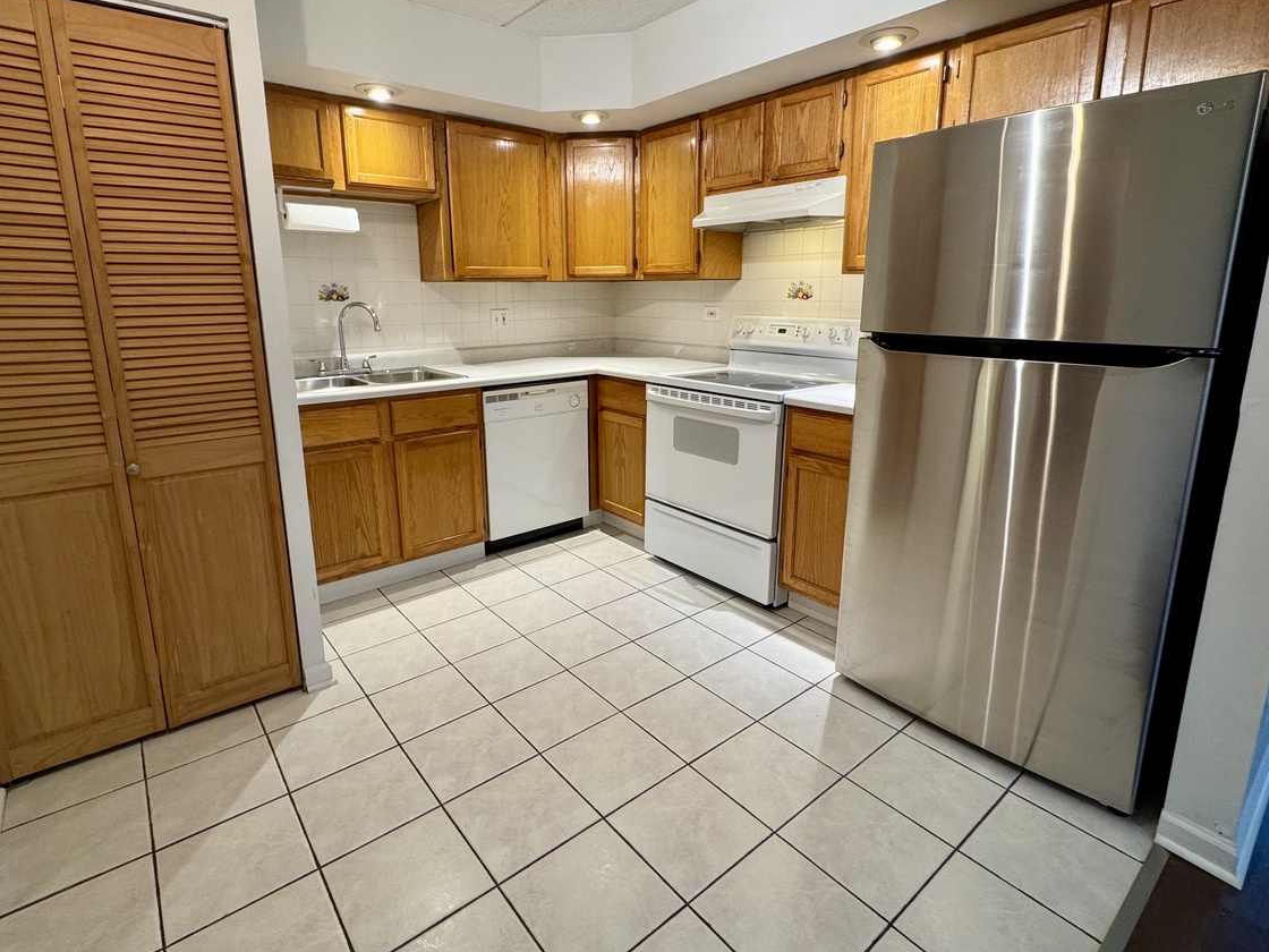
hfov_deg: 87.7
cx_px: 616
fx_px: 660
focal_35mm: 18
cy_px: 423
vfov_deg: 71.4
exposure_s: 1/60
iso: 200
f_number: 2.2
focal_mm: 2.22
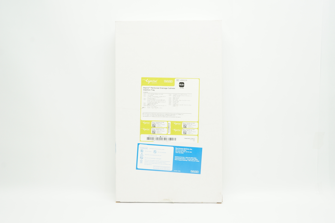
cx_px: 168
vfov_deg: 35.4
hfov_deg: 51.3
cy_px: 112
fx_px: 349
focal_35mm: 38
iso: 400
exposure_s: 1/20
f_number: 9
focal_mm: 25
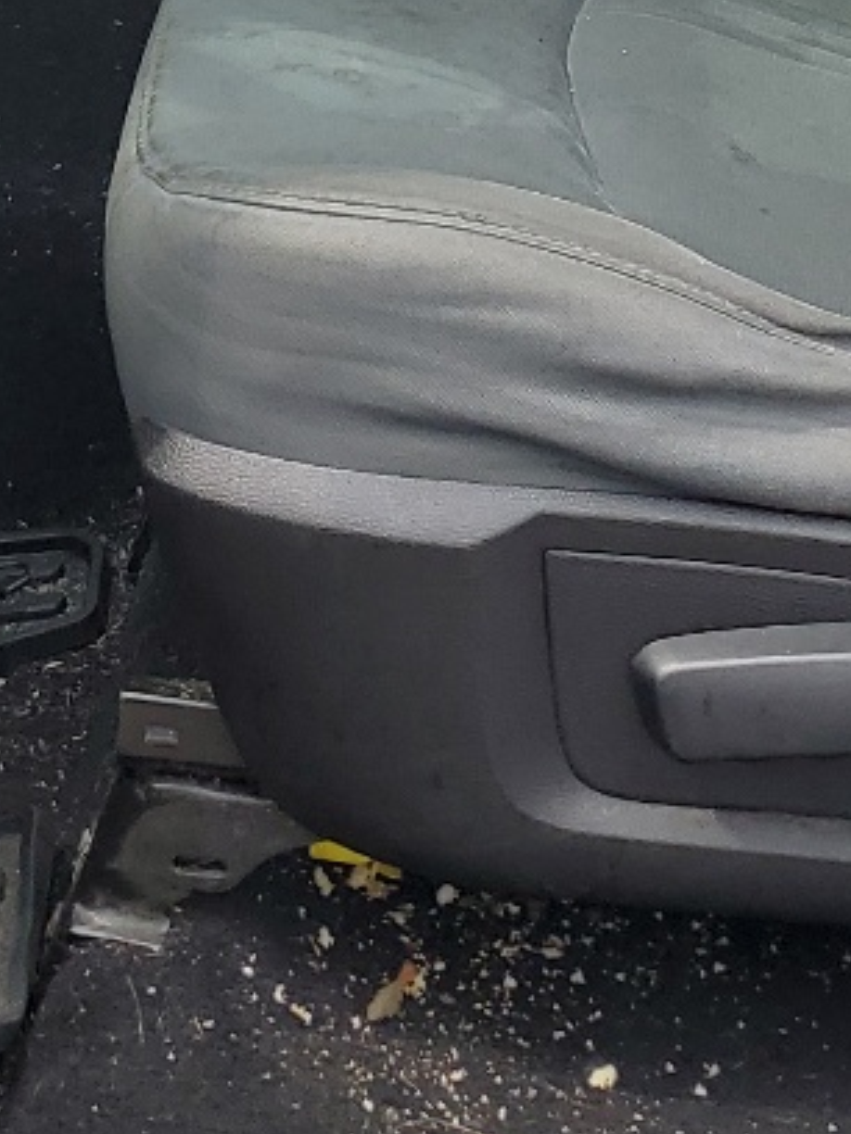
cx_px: 356
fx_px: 3343
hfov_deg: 14.5
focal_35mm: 102
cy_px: -328
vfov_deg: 18.0
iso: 50
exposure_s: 1/1000
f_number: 1.5
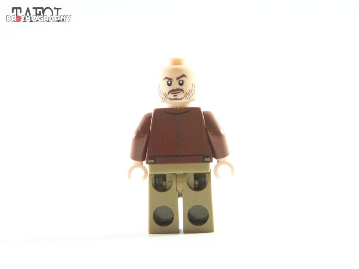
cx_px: 180
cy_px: 134
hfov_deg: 18.7
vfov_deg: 14.1
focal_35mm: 105
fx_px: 1089
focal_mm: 17.5
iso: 400
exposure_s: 1/45
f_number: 3.2
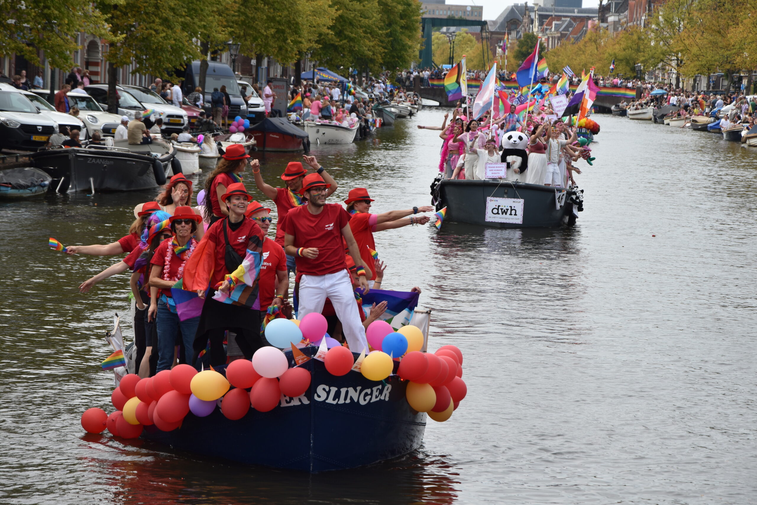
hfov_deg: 14.0
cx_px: 378
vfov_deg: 9.3
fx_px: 3091
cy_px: 252
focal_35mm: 147
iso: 200
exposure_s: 1/320
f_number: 9
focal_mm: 98
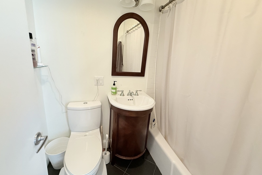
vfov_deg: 77.3
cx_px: 127
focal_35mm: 15
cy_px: 86
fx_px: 109
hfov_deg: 100.4
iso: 250
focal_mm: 2.22
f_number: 2.2
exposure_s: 1/60
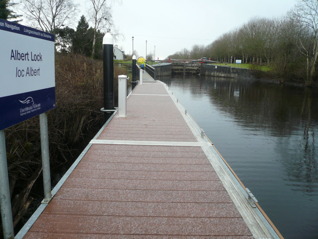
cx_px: 159
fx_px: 257
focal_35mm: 28
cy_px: 120
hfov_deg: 63.4
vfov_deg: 49.7
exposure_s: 1/100
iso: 100
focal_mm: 4.6
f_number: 2.8
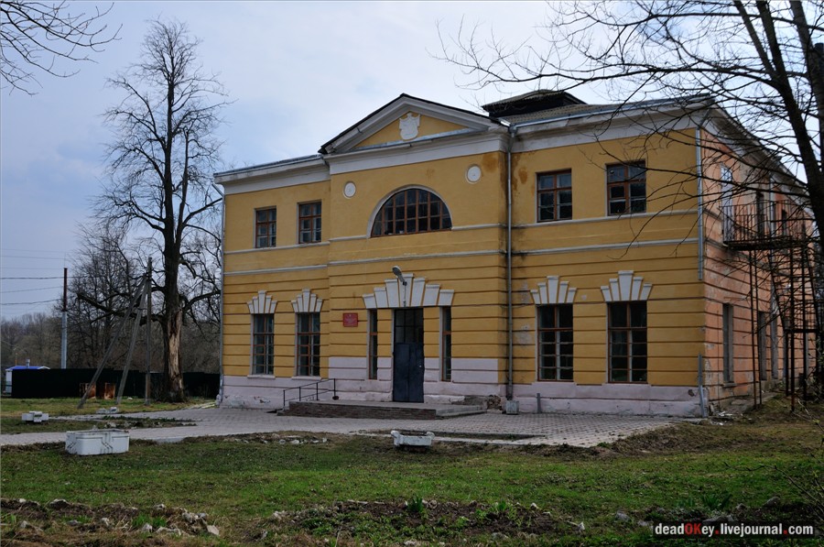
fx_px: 823
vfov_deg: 36.8
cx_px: 412
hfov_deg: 53.2
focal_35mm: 36
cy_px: 274
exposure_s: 1/640
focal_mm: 24
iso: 200
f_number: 7.1
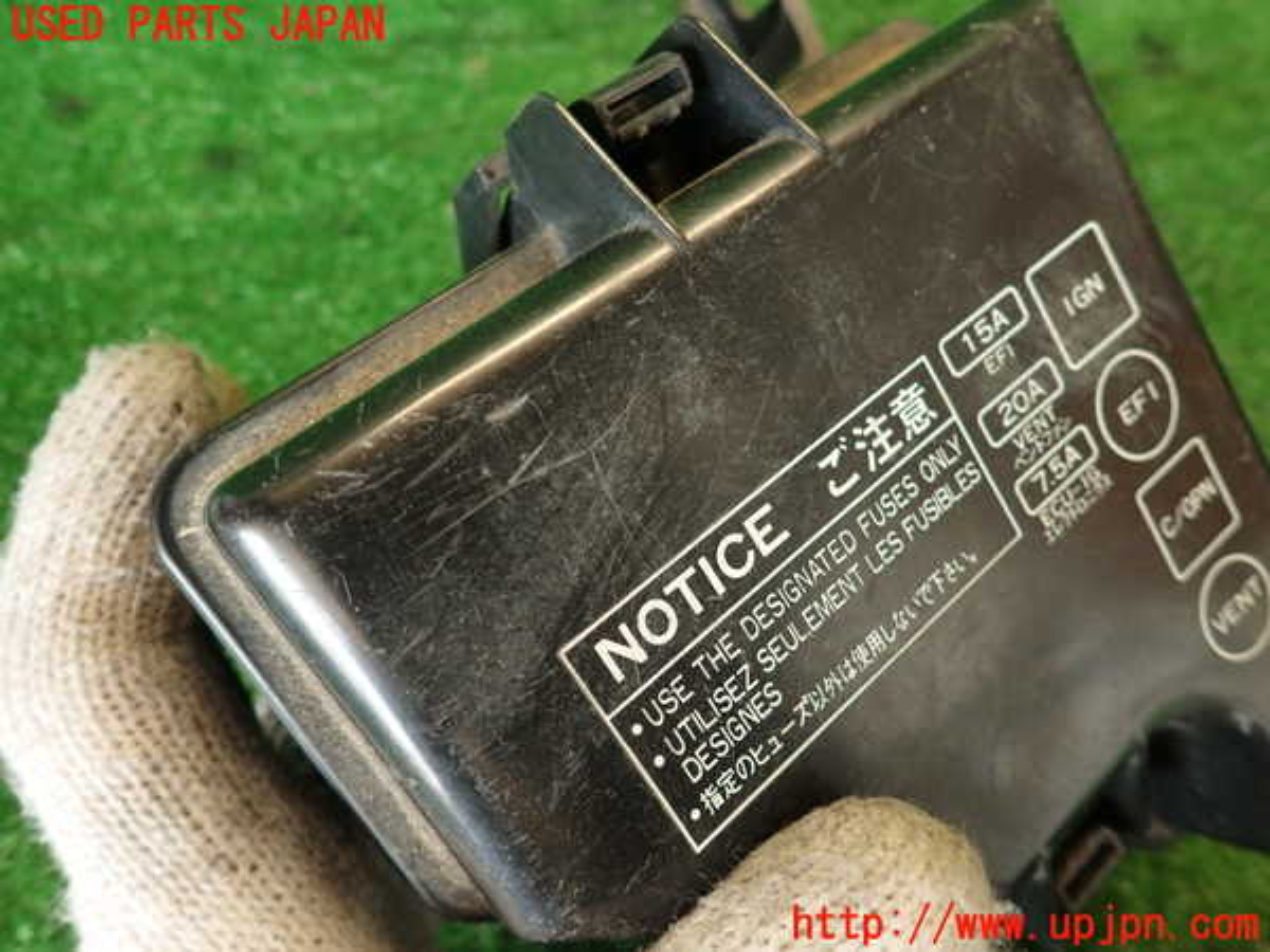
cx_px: 635
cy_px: 476
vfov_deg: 54.9
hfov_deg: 69.4
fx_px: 917
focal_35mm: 25
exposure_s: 1/40
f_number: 2
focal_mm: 4.5
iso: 200
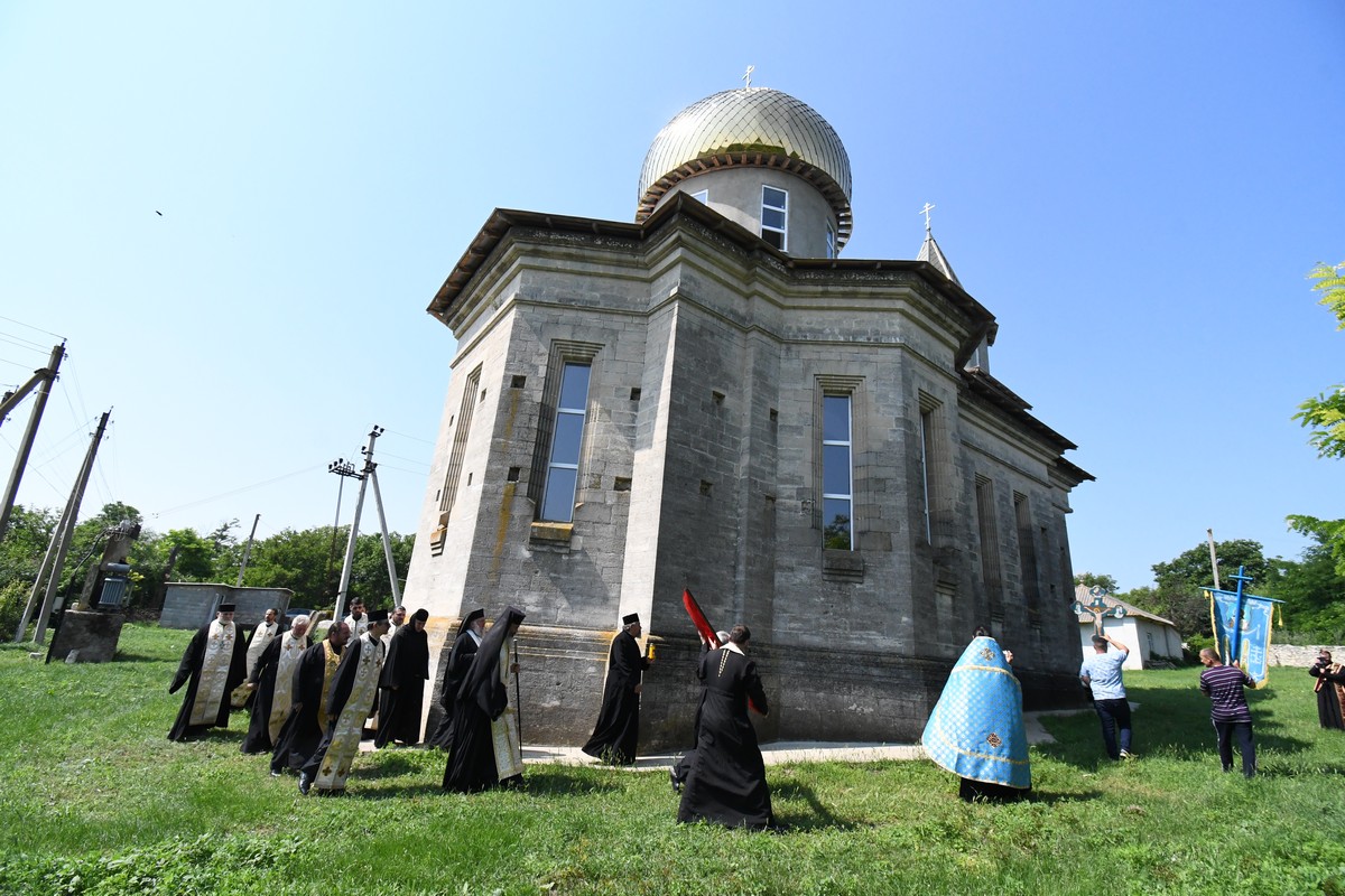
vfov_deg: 77.3
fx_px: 560
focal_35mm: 15
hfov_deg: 100.4
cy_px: 448
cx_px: 672
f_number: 7.1
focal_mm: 10
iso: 2000
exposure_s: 1/4000
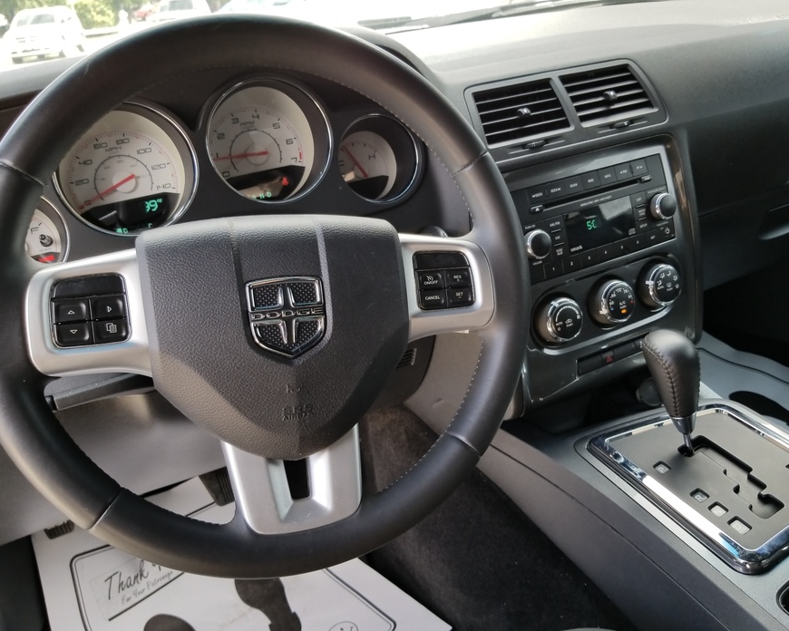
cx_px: 414
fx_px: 654
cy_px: 319
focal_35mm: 28
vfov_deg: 51.5
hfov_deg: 62.2
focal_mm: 4.25
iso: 50
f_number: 1.7
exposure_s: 1/220
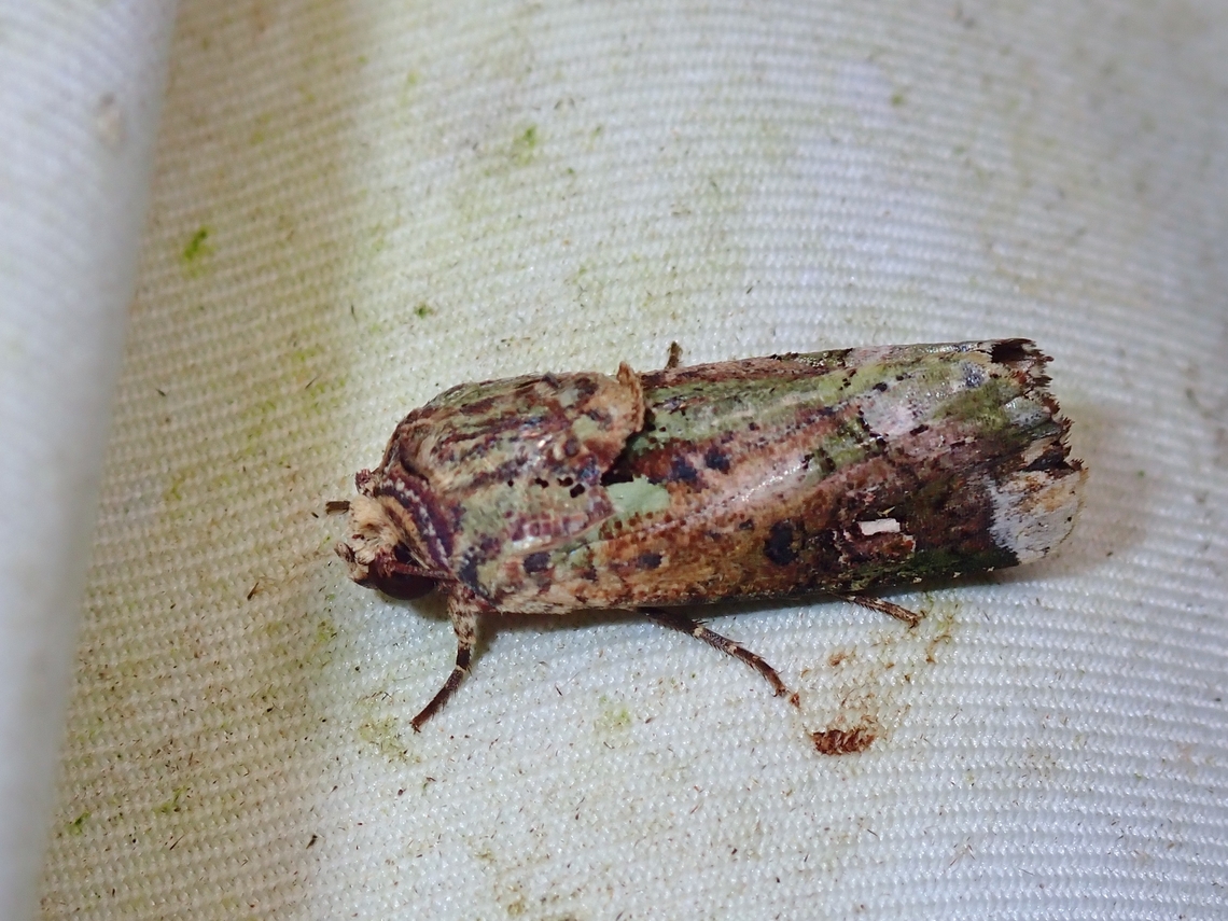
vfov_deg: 14.8
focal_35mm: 100
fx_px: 3547
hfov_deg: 19.6
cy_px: 460
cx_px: 614
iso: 160
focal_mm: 18
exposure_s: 1/400
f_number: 6.3
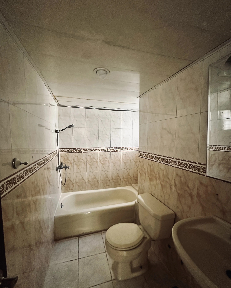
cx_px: 118
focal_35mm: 15
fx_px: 128
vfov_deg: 96.8
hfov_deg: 84.0
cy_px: 148
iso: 500
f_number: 2.2
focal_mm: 2.22
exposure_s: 1/60
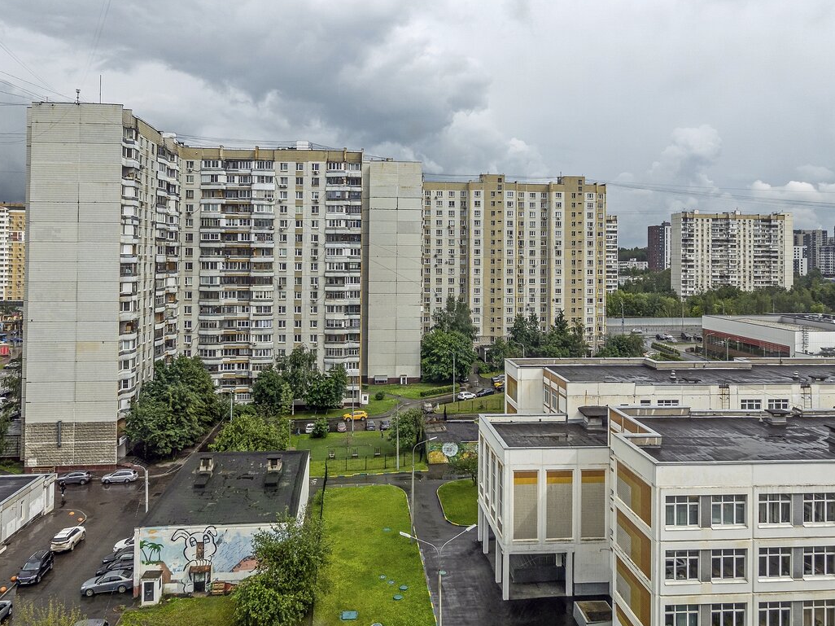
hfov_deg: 65.3
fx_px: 651
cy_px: 304
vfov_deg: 51.3
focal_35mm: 27
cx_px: 419
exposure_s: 1/320
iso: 100
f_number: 5.6
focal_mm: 9
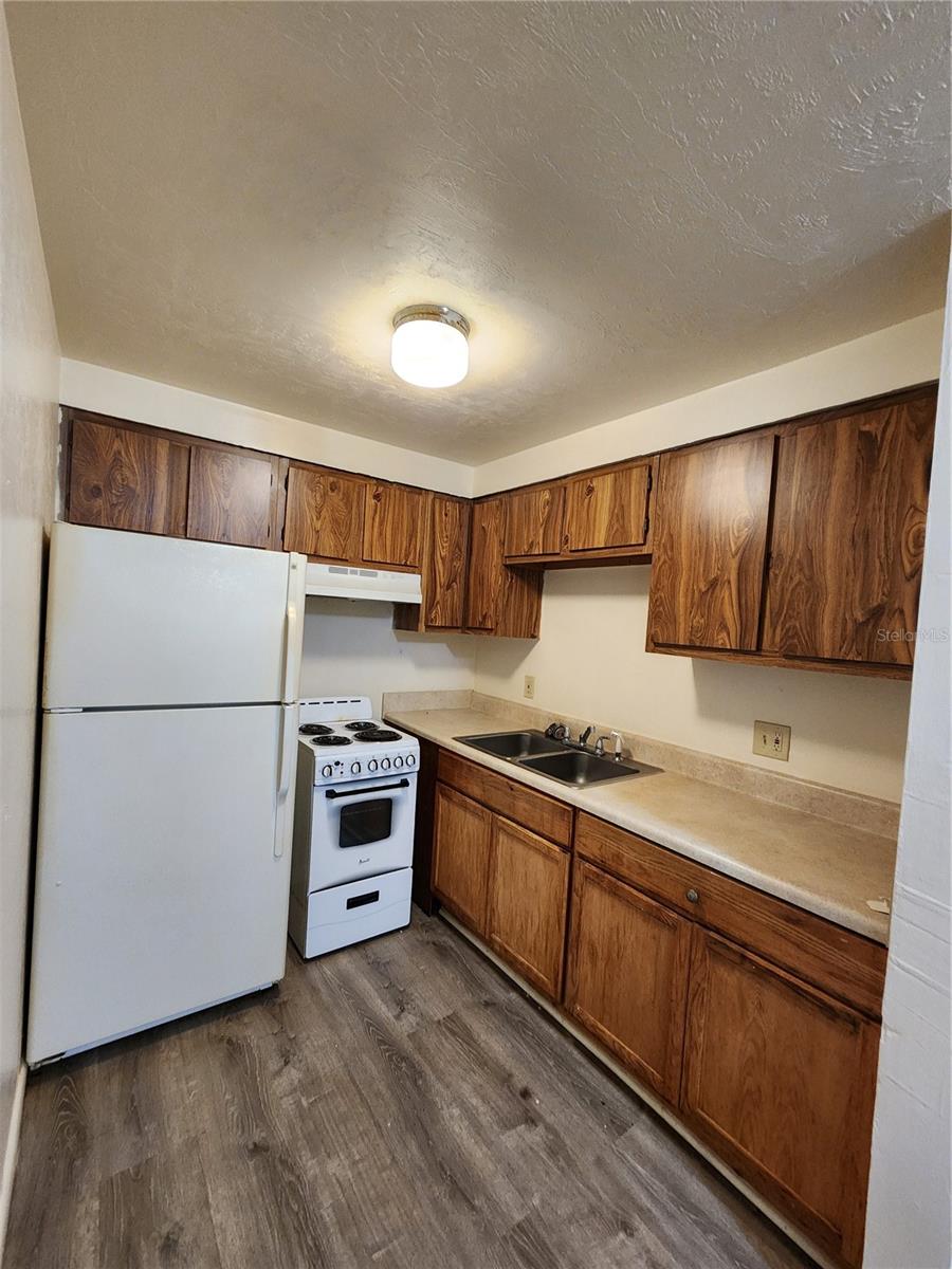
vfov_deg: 106.2
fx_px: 477
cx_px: 476
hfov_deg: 89.9
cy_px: 634
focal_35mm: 13
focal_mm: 2.2
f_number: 2.2
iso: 400
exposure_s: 1/30
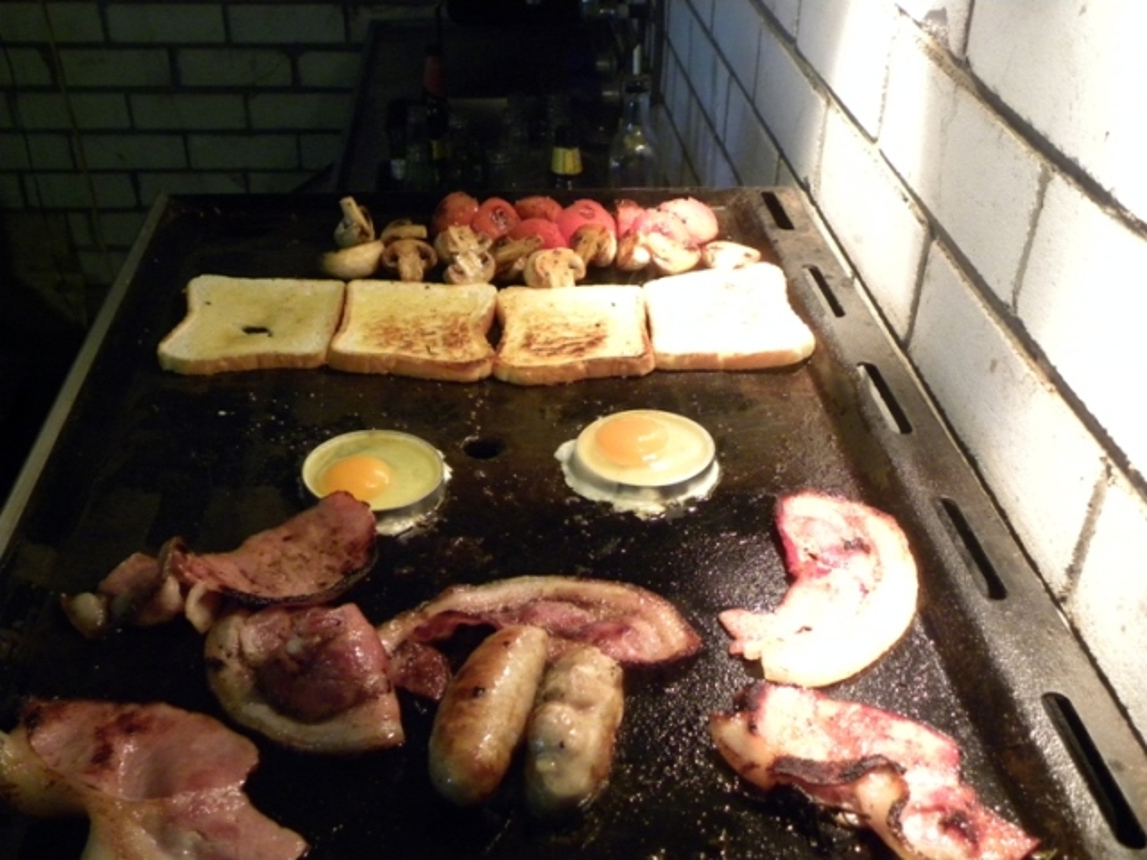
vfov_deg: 38.7
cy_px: 430
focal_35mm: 37
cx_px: 574
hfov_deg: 50.1
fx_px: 1226
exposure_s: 1/65
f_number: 3.2
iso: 400
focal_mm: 6.6
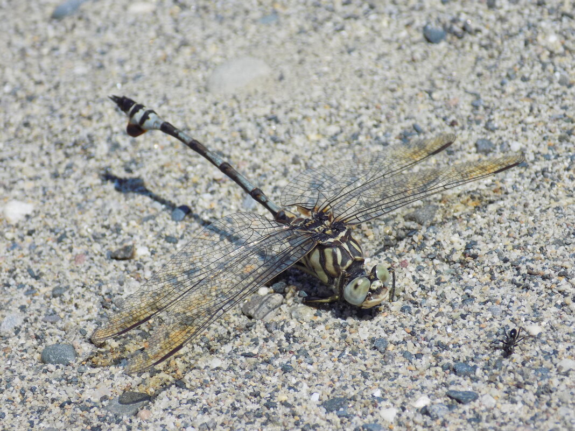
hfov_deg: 16.7
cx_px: 288
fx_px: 1960
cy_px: 216
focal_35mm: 118
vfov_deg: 12.6
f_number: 4.8
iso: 80
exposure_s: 1/640
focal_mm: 20.9
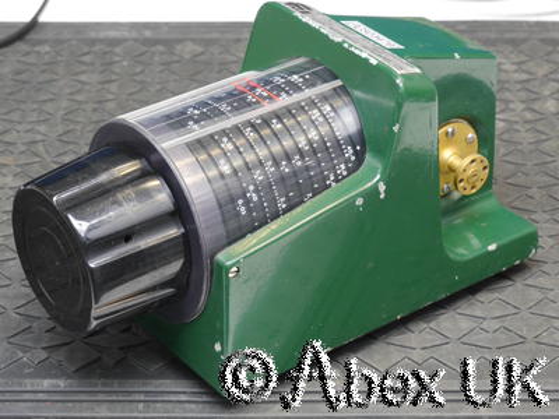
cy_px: 210
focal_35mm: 110
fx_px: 1776
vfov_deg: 13.5
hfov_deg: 17.9
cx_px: 280
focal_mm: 55
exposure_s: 1/3.2
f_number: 11
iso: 400
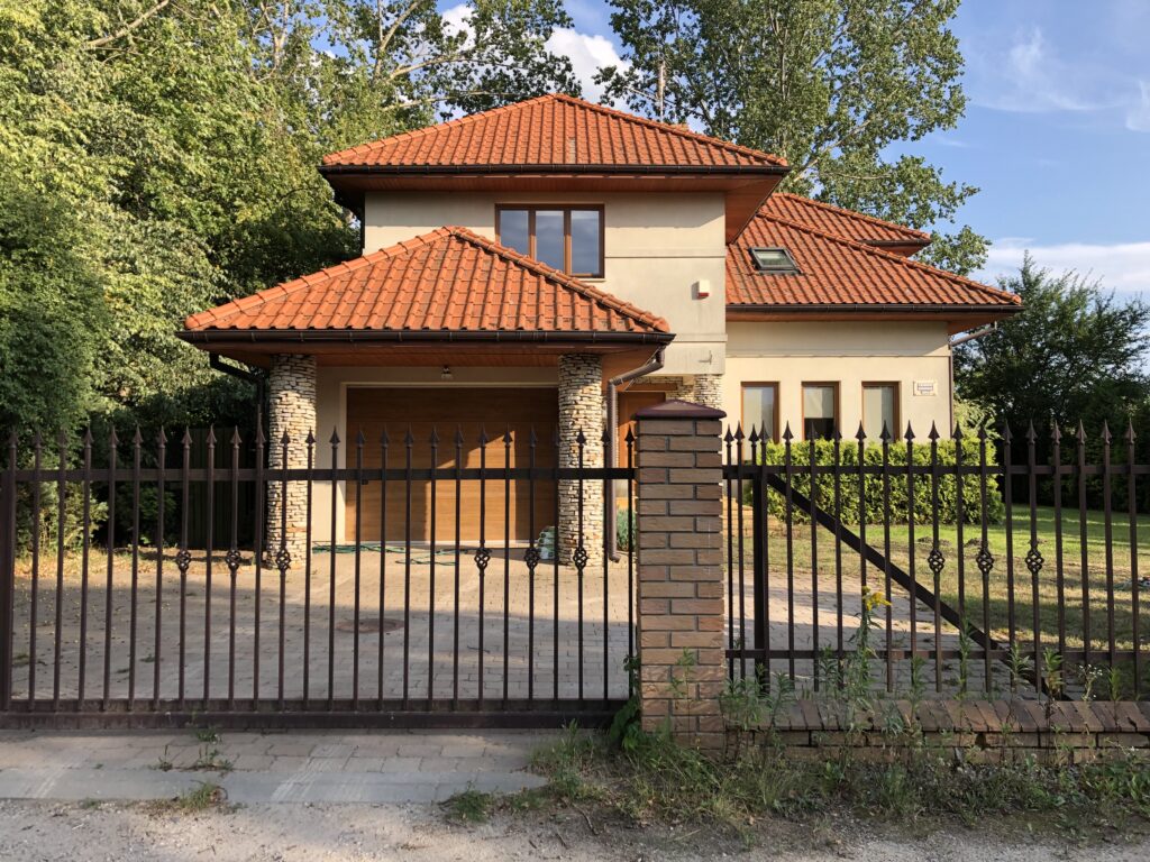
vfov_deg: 49.7
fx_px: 930
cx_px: 575
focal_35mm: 28
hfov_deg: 63.4
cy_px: 431
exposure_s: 1/727
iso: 20
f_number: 1.8
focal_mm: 3.99
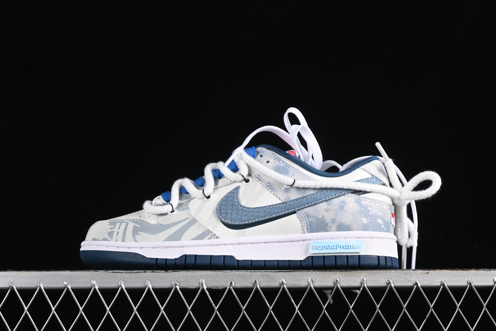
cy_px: 166
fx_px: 1033
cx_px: 248
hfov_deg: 27.0
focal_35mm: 75
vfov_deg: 18.2
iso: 125
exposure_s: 1/125
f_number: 7.1
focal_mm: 50
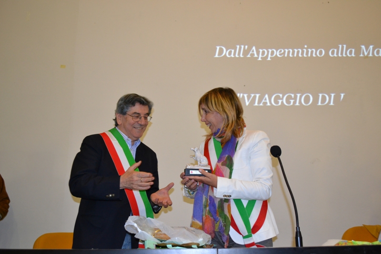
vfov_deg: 36.9
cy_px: 127
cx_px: 190
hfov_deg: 53.1
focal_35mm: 36
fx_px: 381
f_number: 4
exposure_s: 1/60
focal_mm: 24
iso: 1100
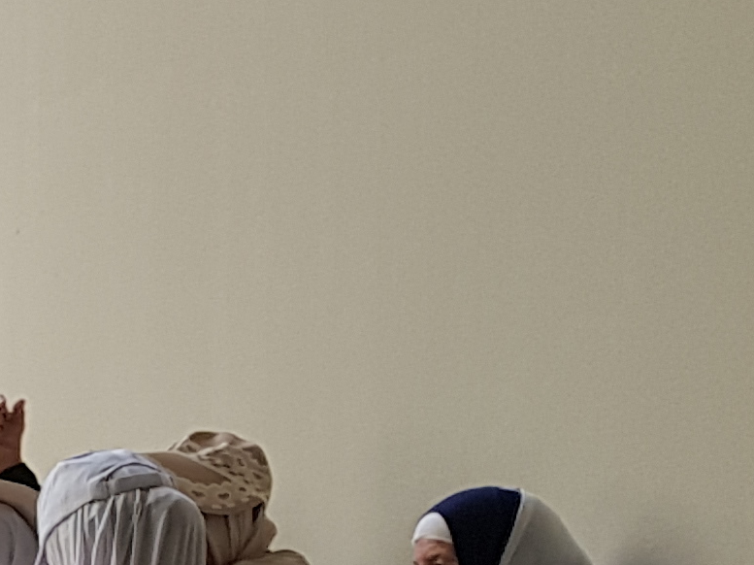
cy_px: 1050
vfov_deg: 10.3
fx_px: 2939
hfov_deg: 11.8
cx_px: -1085
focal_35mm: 135
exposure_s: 1/169
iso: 40
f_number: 1.7
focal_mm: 4.2
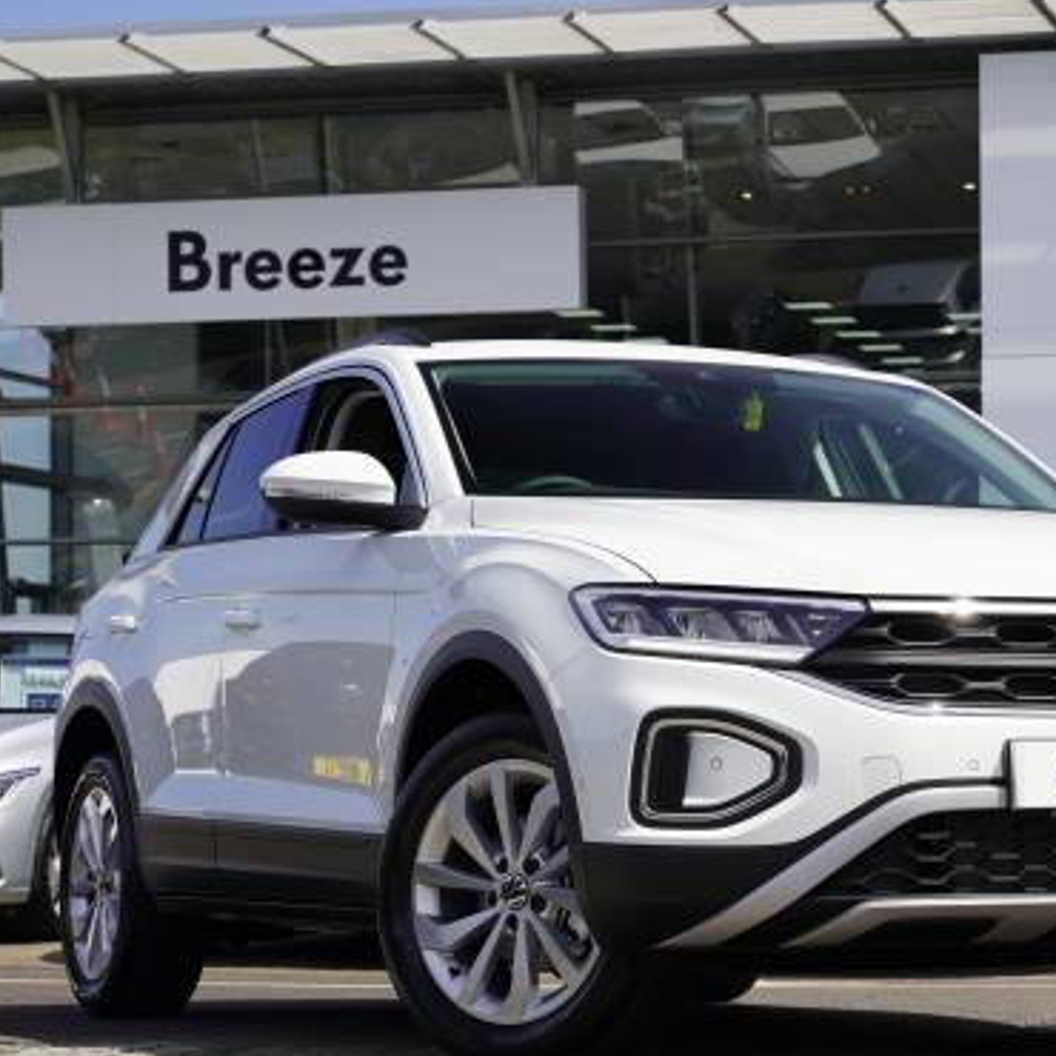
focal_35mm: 97
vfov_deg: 17.8
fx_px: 3363
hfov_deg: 17.8
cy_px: 582
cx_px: 751
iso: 100
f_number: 8
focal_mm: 66.3
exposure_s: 1/160
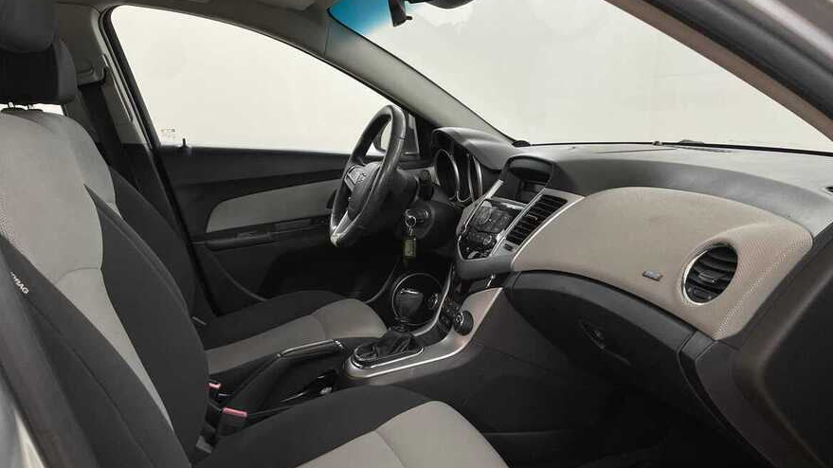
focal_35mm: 29
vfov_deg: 39.9
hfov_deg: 66.1
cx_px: 410
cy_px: 294
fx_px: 640
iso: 80
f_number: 1.6
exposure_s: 1/100
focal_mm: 4.2
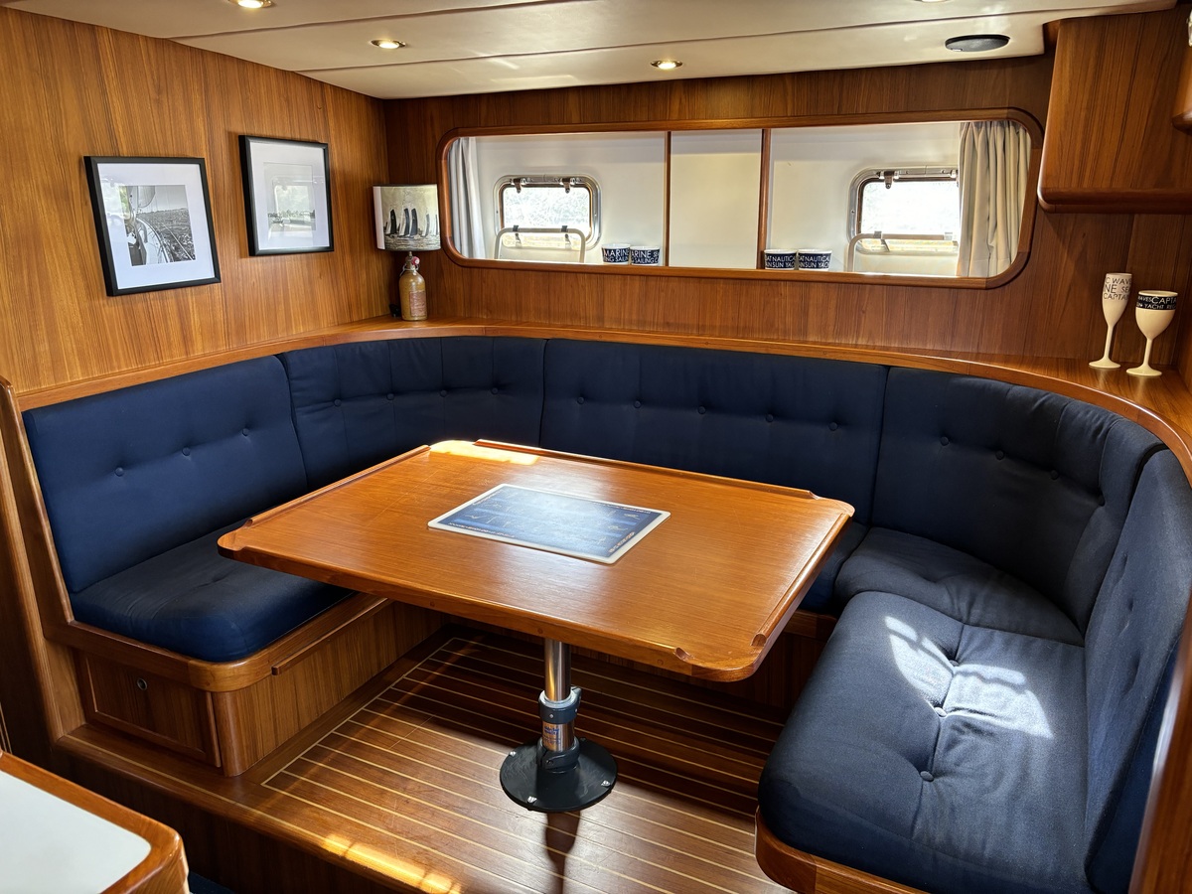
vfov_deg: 53.1
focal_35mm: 26
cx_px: 596
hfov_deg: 67.3
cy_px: 447
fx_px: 895
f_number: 1.6
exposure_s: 1/60
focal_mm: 5.96
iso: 200
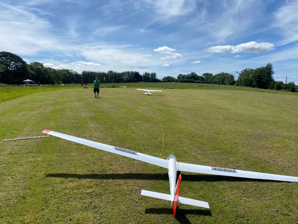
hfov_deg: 67.3
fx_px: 224
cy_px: 112
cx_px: 149
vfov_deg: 53.1
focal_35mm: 26
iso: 32
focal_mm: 4.25
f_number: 1.8
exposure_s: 1/4608
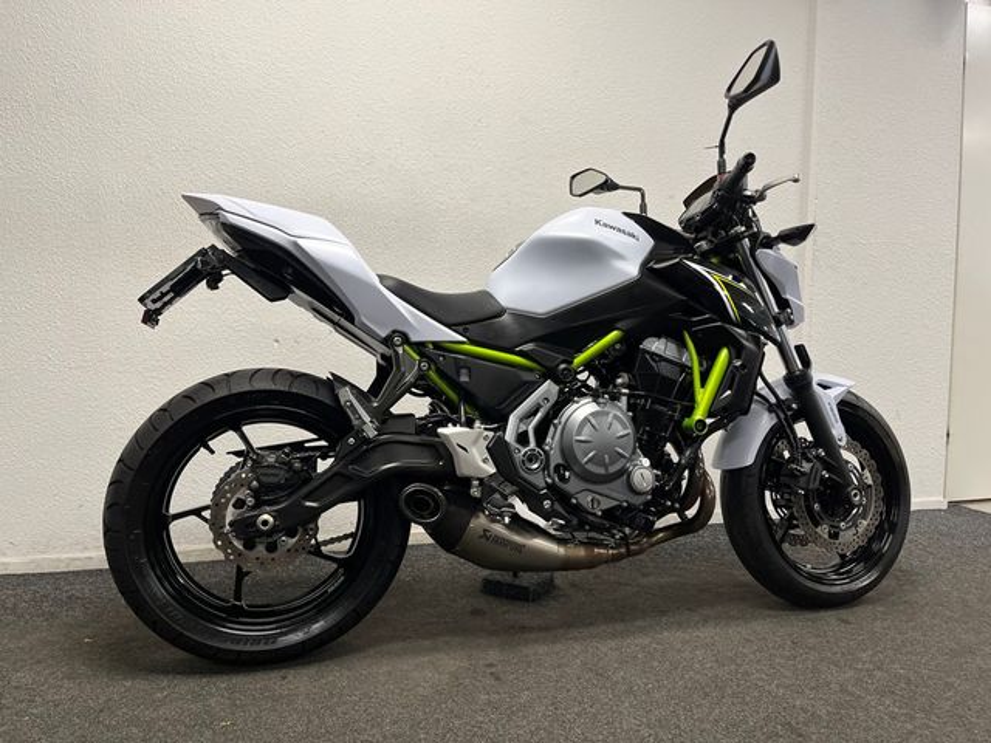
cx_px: 496
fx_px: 744
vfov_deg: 53.1
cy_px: 372
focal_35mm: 26
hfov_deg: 67.3
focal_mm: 5.1
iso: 125
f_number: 1.6
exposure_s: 1/100
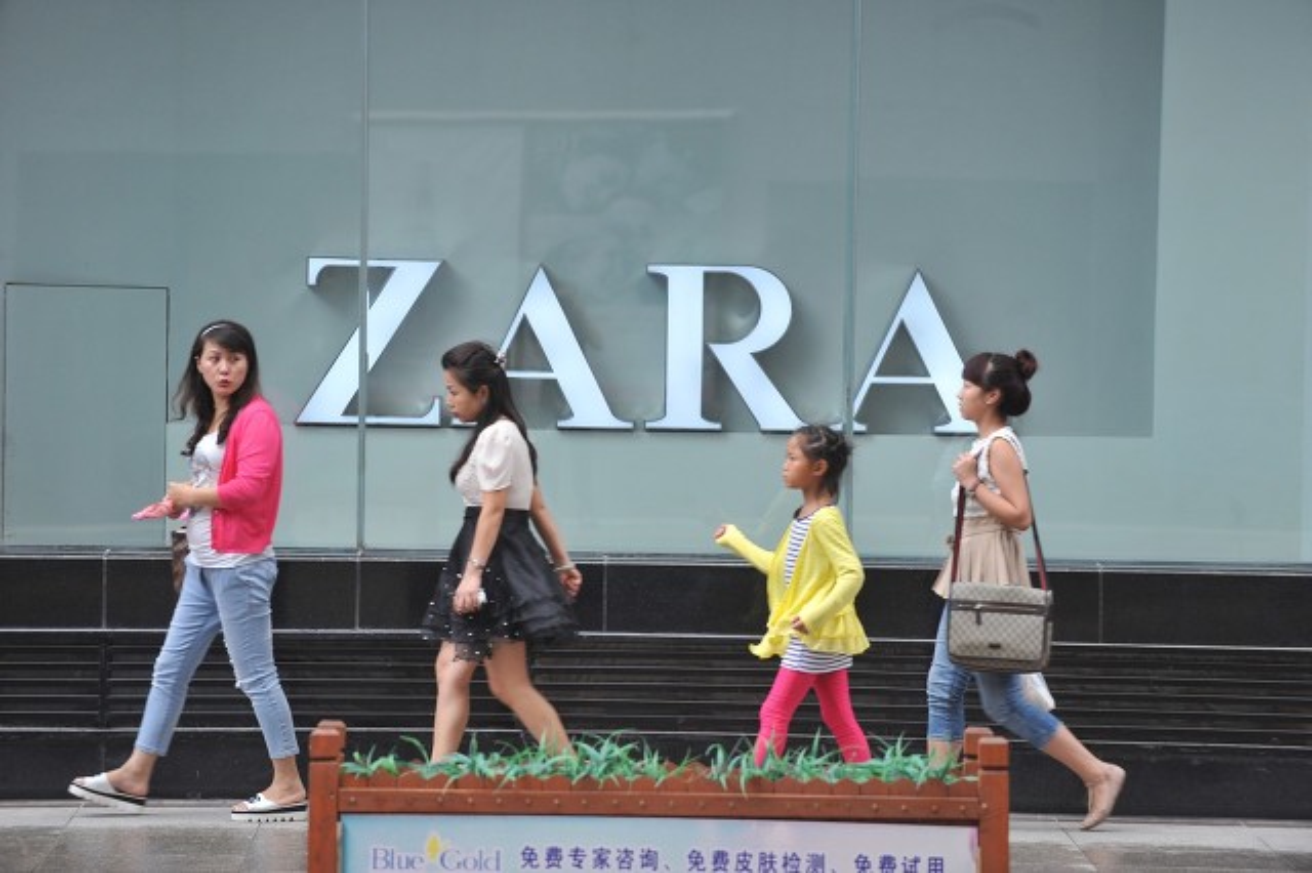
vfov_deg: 6.9
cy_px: 436
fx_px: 7285
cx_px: 656
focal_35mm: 200
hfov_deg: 10.3
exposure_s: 1/160
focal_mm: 200
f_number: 4.5
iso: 1000
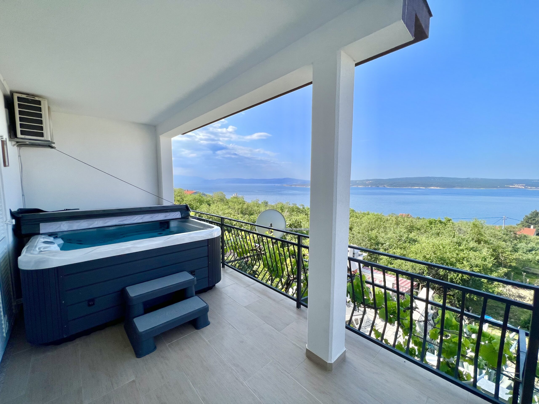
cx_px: 270
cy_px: 202
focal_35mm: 13
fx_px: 202
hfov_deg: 106.2
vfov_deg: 89.9
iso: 32
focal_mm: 1.57
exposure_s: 1/1393
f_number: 1.8
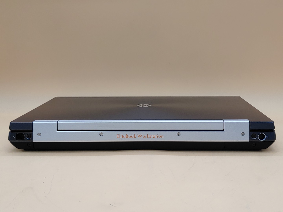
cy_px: 106
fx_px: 360
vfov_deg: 32.9
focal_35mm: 44
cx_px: 142
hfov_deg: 42.9
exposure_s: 1/133
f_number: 1.8
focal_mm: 4.36
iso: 50
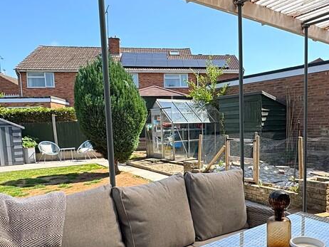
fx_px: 295
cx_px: 205
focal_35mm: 31
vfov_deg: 45.1
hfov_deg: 57.6
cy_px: 152
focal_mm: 2.22
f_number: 2.2
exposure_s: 1/741
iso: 40
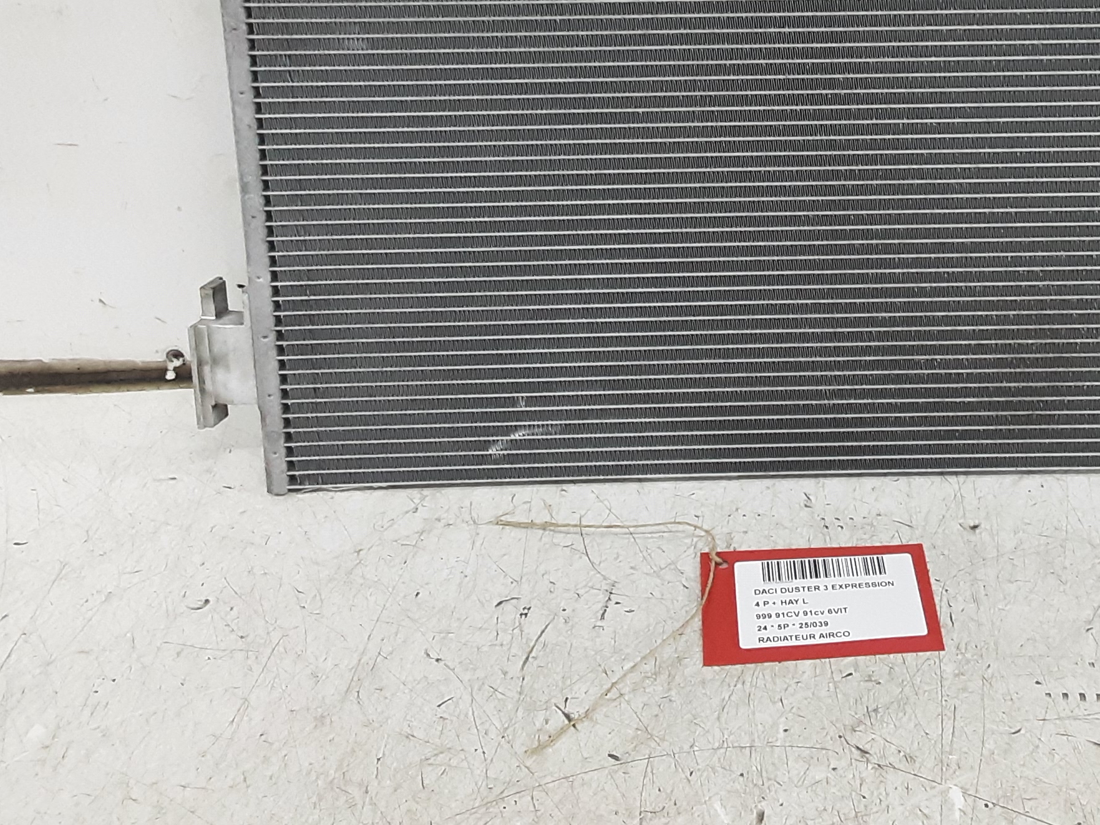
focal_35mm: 50
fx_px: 1589
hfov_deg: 37.3
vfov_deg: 28.1
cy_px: 103
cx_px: 826
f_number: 1.9
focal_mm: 2.91
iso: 160
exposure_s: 1/33
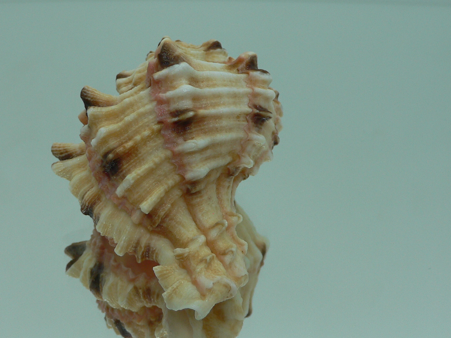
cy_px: 170
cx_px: 180
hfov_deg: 41.1
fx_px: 599
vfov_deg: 31.5
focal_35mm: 46
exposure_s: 1/80
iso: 80
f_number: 2.8
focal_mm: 4.6
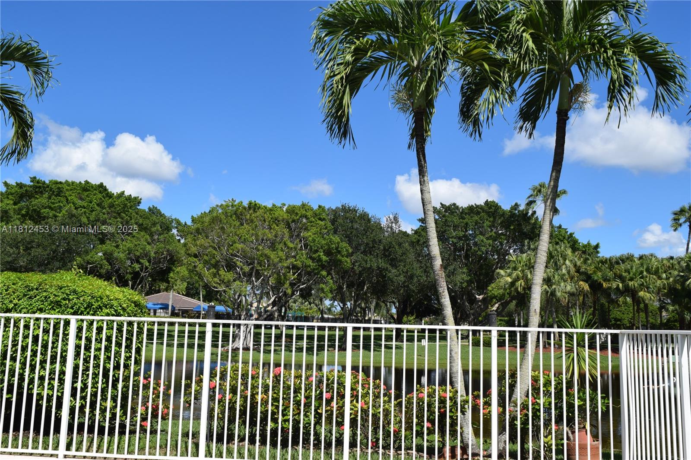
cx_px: 346
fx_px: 633
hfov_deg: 57.2
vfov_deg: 40.0
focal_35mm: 33
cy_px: 230
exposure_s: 1/500
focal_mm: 22
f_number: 11
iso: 200
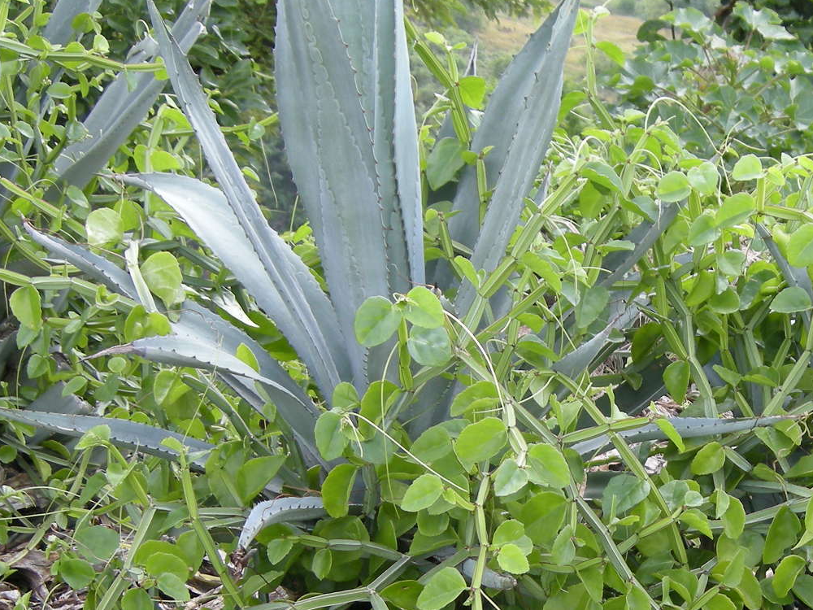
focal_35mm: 84
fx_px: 1973
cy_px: 591
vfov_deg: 17.2
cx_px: 713
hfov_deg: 22.8
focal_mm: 7.5
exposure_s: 1/63
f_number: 3.4
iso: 64
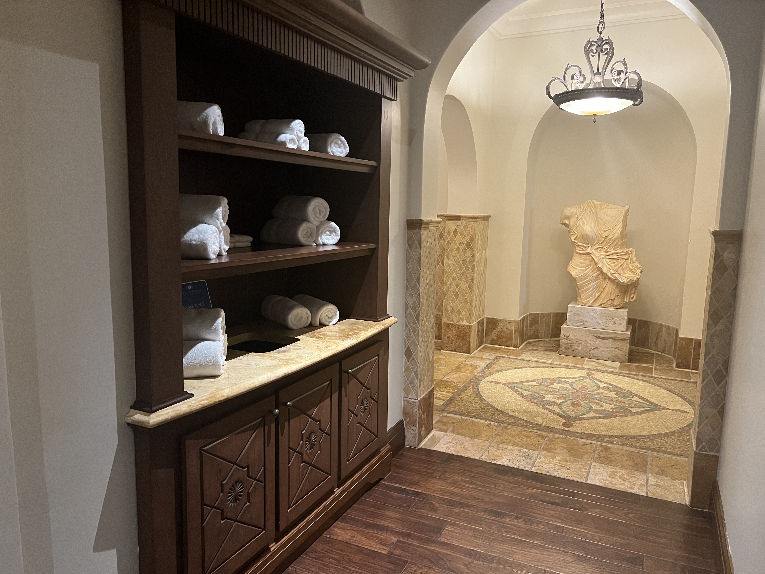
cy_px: 287
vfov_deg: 53.1
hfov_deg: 67.3
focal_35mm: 26
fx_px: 575
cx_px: 382
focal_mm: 5.7
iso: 500
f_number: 1.5
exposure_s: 1/60
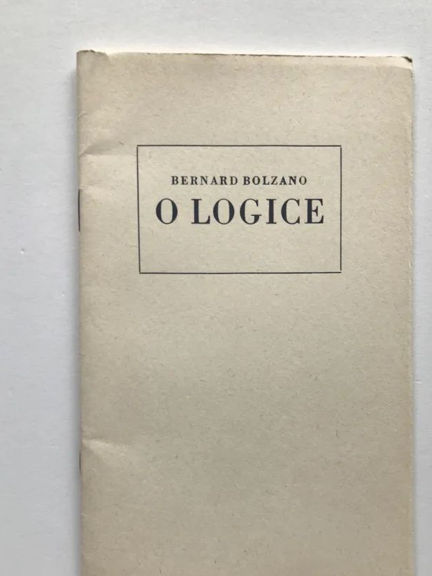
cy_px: 344
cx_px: 241
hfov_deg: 40.6
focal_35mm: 35
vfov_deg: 52.3
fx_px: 583
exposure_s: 1/50
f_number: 1.8
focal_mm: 3.99
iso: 32
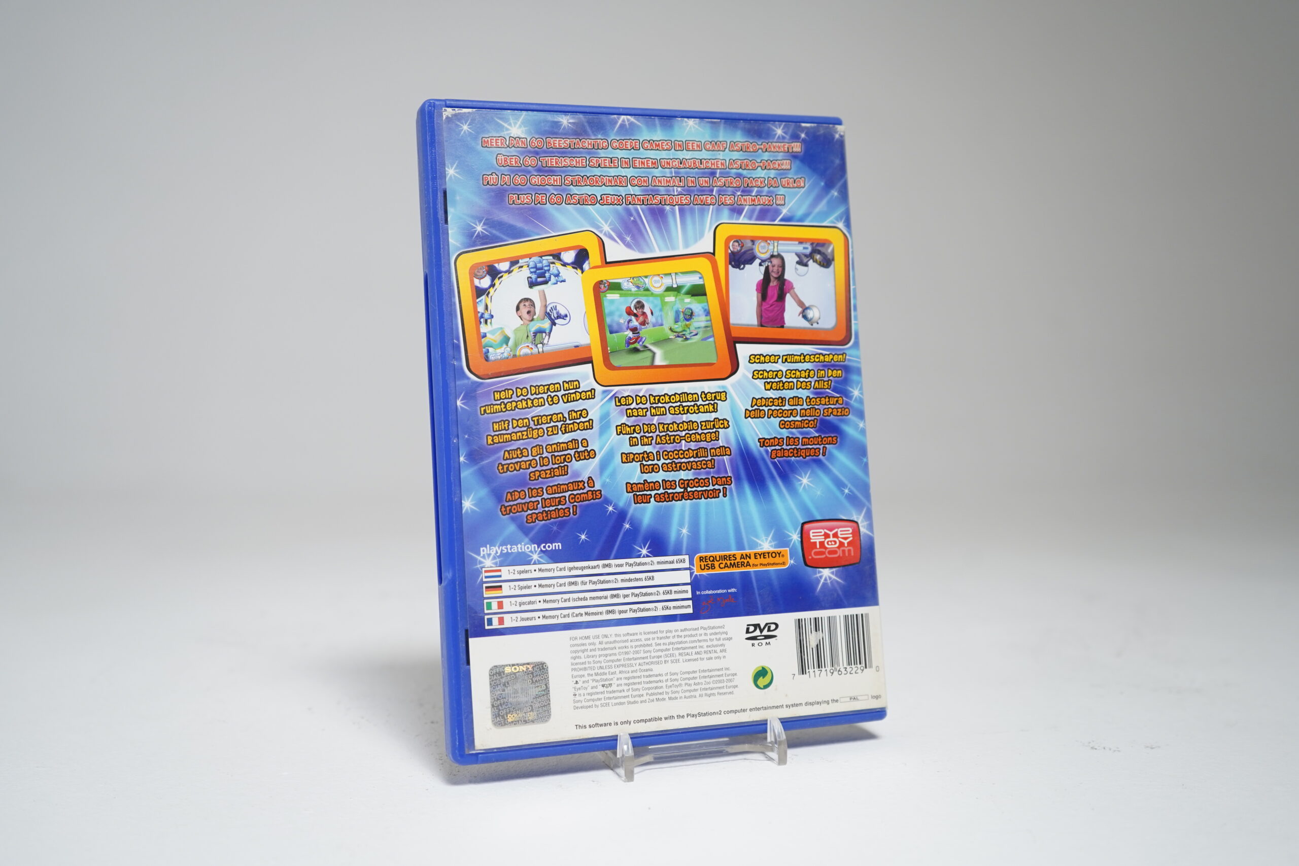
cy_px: 433
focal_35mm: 36
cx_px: 650
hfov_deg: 53.1
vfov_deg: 36.9
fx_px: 1299
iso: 640
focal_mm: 36
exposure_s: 1/40
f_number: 5
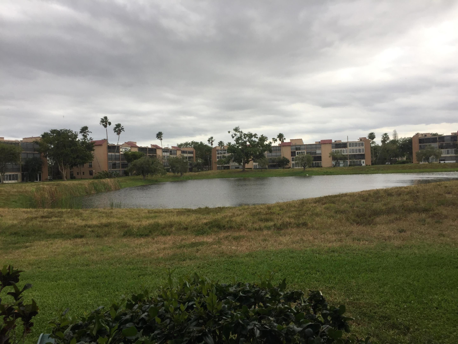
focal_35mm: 29
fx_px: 384
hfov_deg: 61.7
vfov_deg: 48.2
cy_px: 172
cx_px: 229
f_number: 2.2
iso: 32
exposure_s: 1/359
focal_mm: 4.15
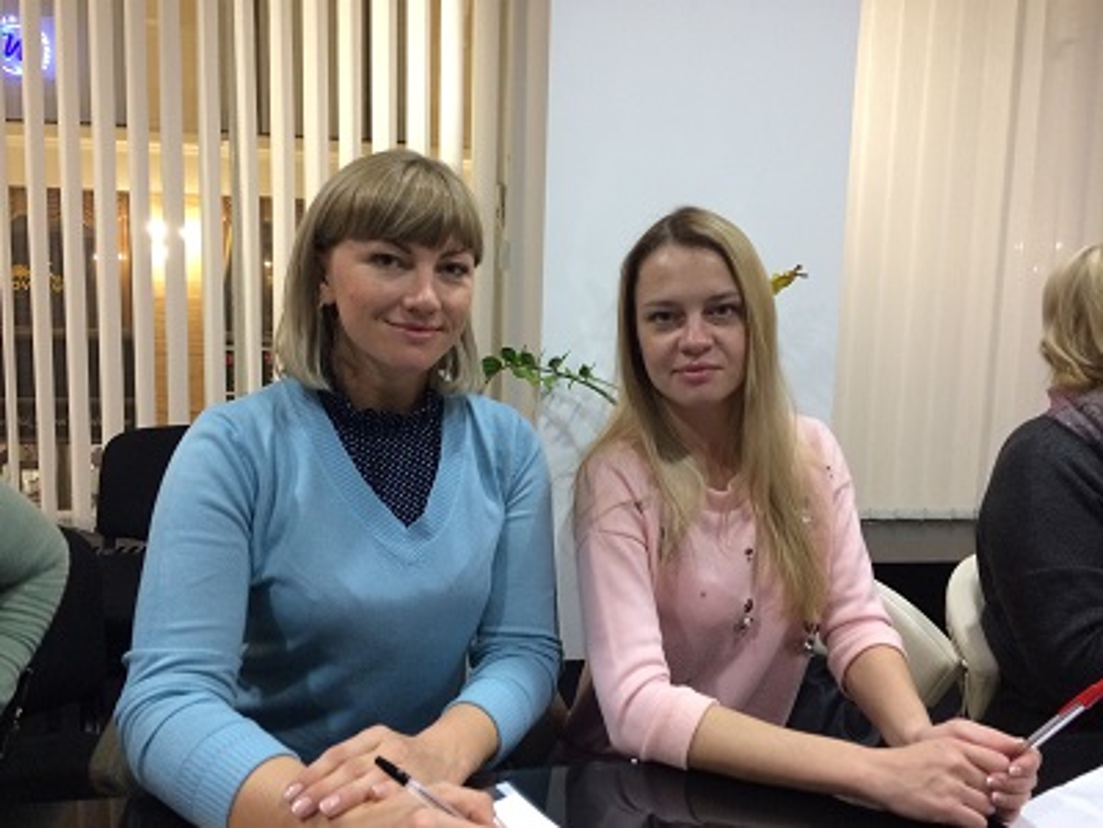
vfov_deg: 48.2
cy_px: 414
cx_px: 552
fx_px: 924
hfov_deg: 61.7
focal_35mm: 29
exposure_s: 1/33
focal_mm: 4.15
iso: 200
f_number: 2.2
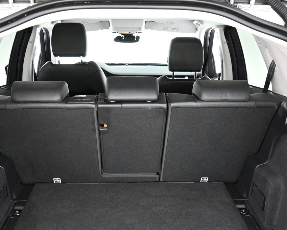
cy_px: 179
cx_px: 133
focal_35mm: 43
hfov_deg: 42.9
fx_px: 365
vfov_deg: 34.0
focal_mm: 16
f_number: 3.5
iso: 1600
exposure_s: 1/15
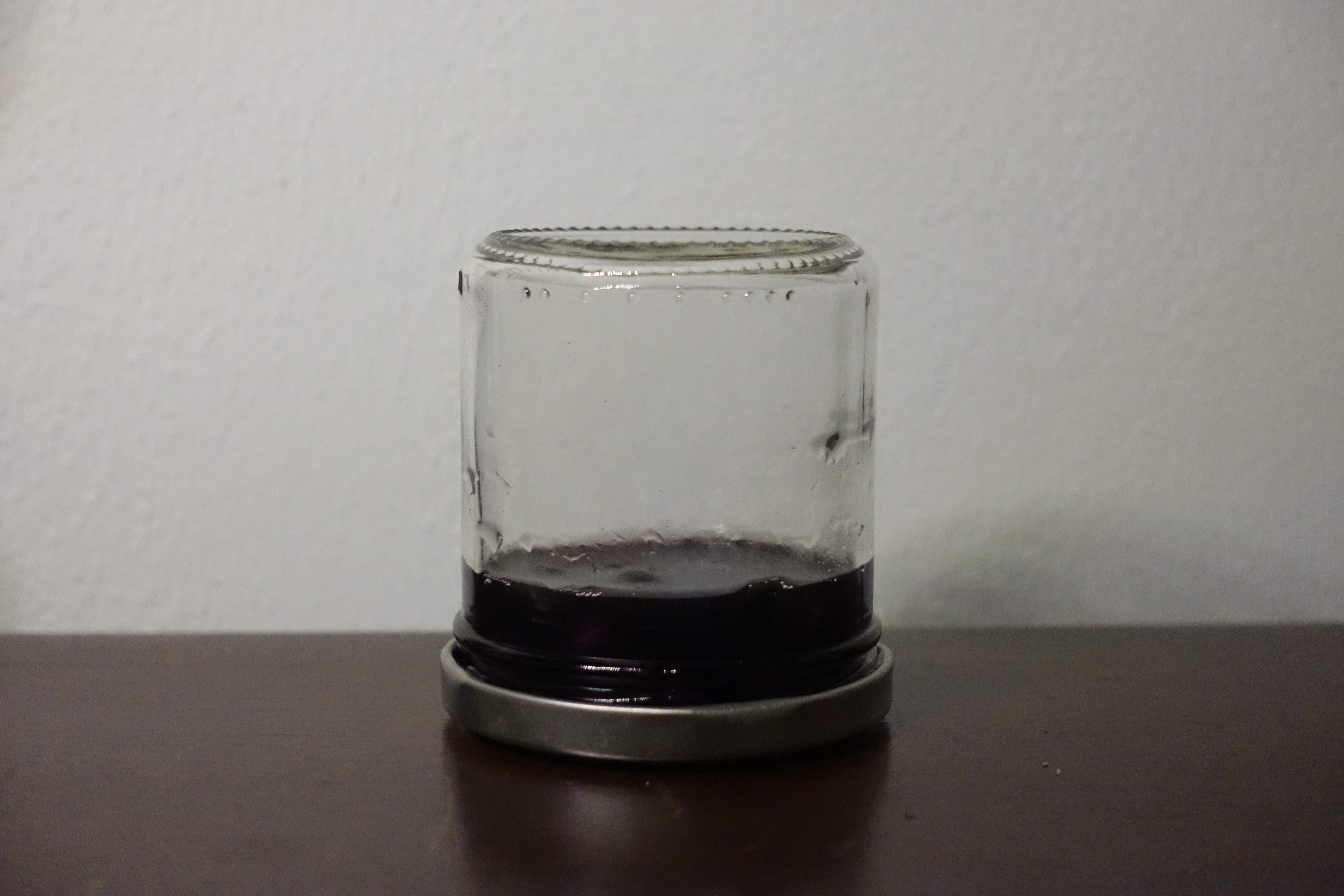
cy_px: 448
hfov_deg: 33.9
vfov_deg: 23.0
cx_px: 672
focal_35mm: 59
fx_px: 2202
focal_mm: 21.79
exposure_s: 1/800
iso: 3200
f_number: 2.8
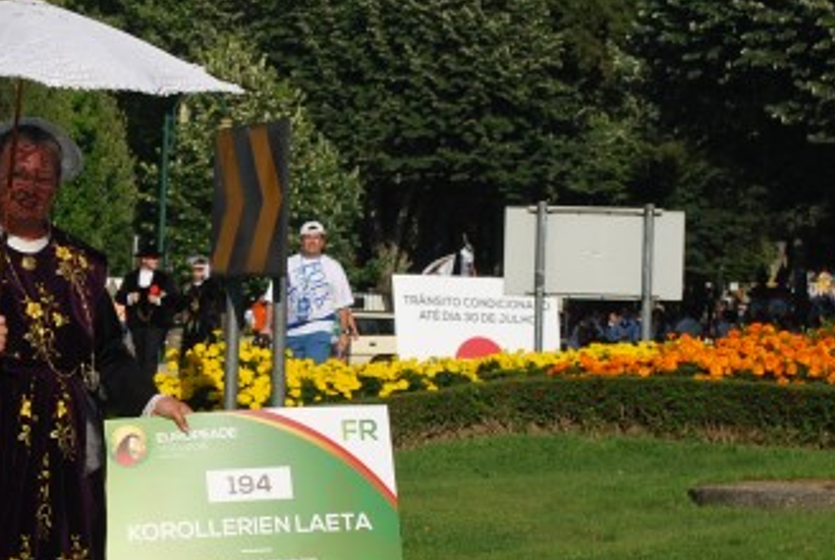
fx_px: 3741
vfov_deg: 8.6
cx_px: 71
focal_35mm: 161
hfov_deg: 12.6
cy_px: 401
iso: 100
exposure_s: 1/320
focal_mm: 44
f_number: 9
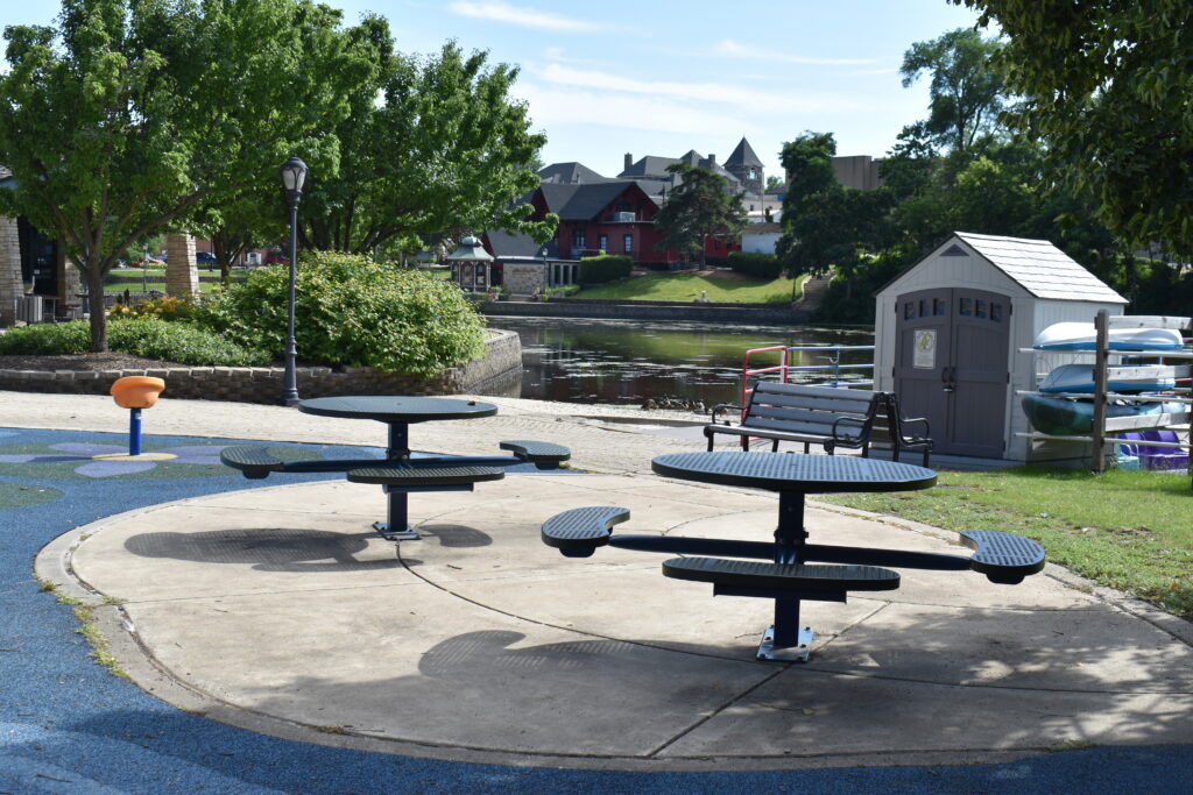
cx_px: 596
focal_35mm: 46
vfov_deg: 29.0
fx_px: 1541
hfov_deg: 42.3
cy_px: 398
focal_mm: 31
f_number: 9
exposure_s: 1/320
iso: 200
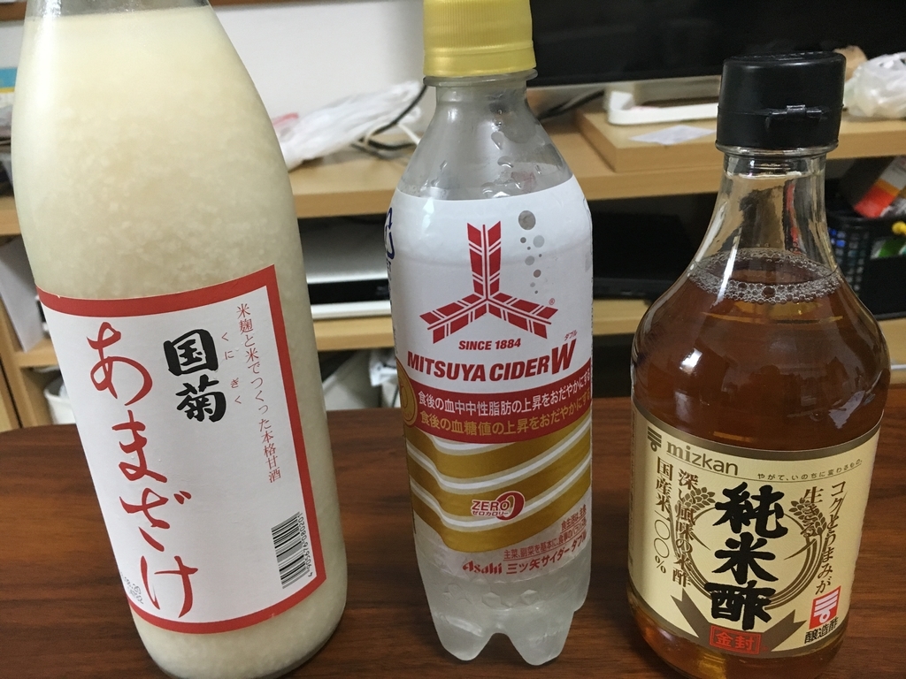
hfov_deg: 61.7
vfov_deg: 48.2
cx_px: 453
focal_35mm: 29
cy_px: 340
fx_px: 759
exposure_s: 1/24
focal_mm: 4.15
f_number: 2.2
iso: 200
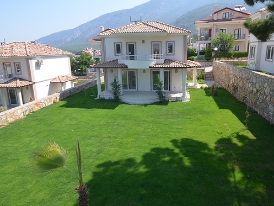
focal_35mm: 21
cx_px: 152
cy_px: 83
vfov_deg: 63.0
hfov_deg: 78.7
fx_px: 166
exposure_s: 1/250
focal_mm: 10
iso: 200
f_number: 8
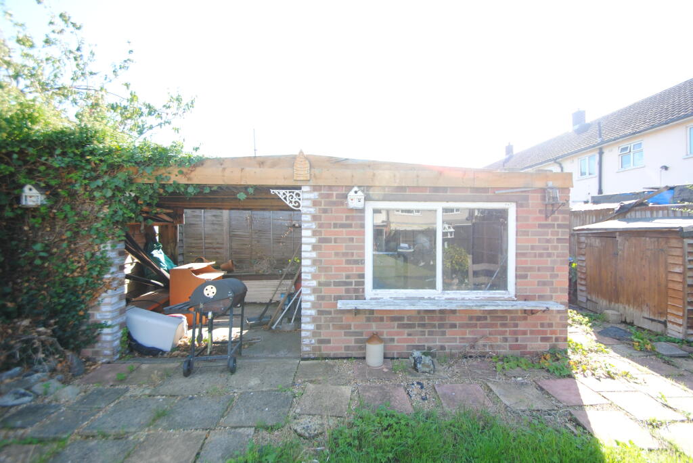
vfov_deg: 77.5
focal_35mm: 15
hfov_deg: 100.3
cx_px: 346
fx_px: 289
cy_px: 232
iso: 160
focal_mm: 10
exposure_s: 1/125
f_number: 5.6
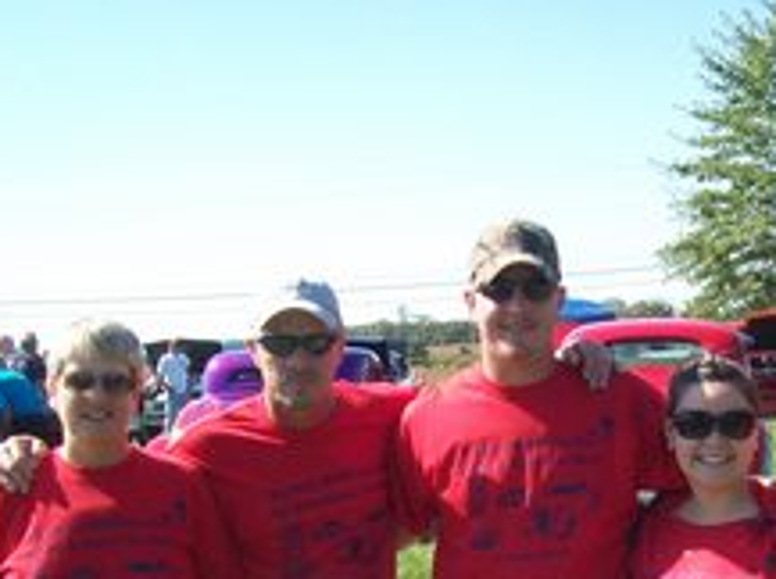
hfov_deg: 29.6
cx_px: 542
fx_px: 1455
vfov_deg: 22.1
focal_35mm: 65
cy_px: 502
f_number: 4.8
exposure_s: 1/266
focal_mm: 6
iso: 80
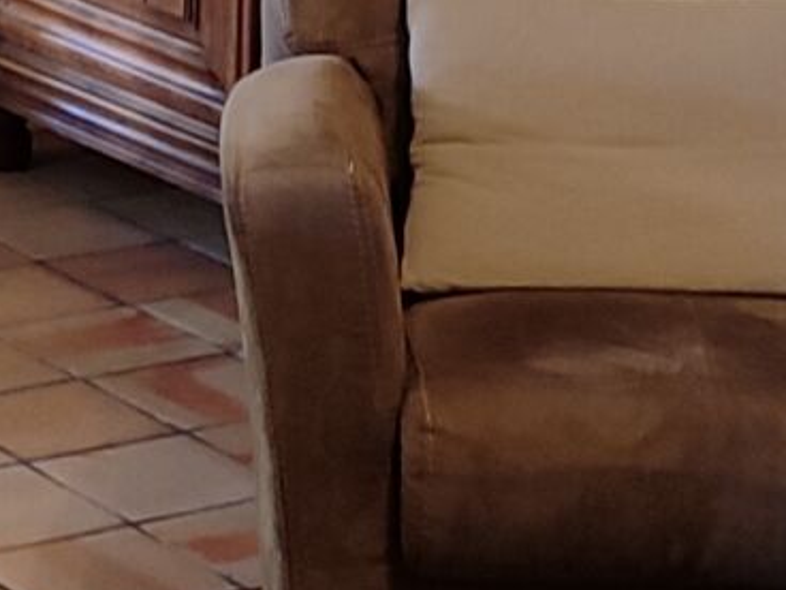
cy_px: -244
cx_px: -154
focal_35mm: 174
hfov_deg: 11.2
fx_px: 3951
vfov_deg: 8.4
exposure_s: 1/50
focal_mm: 5.95
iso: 244
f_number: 1.89
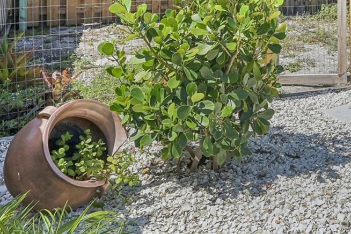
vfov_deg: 26.3
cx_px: 352
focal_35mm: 45
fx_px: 441
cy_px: -50
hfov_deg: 38.5
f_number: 8
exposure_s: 1/1250
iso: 400
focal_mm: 18.5
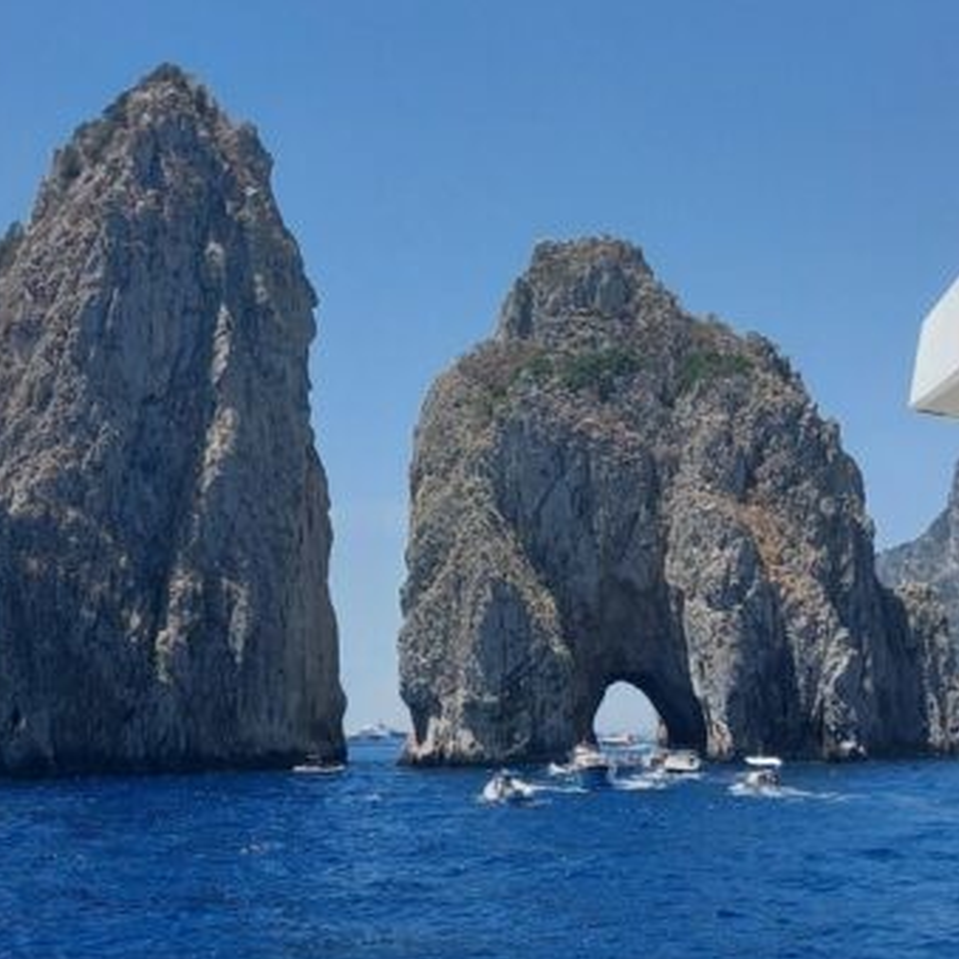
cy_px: 628
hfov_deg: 26.7
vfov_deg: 26.8
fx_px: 2006
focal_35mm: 64
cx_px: 328
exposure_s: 1/1167
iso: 25
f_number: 1.8
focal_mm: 5.23
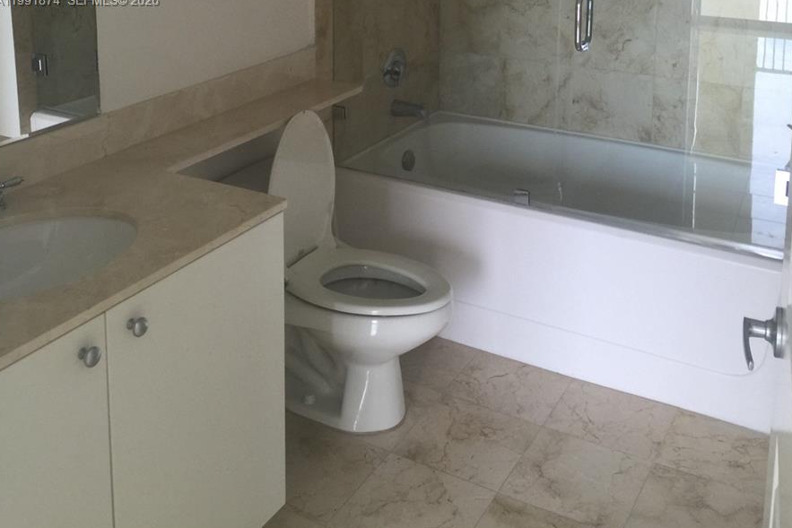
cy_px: 2
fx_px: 902
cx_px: 396
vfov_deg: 30.4
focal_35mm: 41
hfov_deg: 47.4
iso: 40
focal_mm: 4.15
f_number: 2.2
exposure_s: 1/30
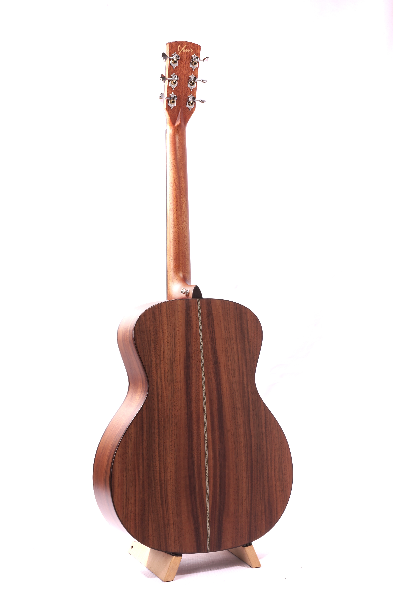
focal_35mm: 68
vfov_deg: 29.7
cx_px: 196
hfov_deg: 20.0
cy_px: 294
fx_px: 1113
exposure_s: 1/4
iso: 100
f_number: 22
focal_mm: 68
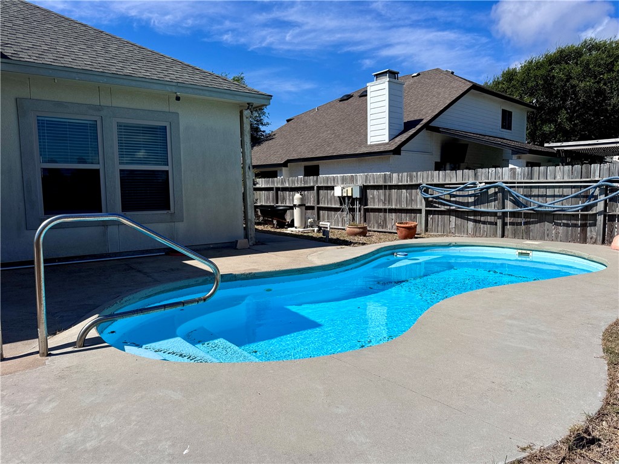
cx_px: 310
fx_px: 429
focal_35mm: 24
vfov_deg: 56.8
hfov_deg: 71.6
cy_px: 232
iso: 80
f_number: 1.78
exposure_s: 1/12346
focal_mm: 6.76
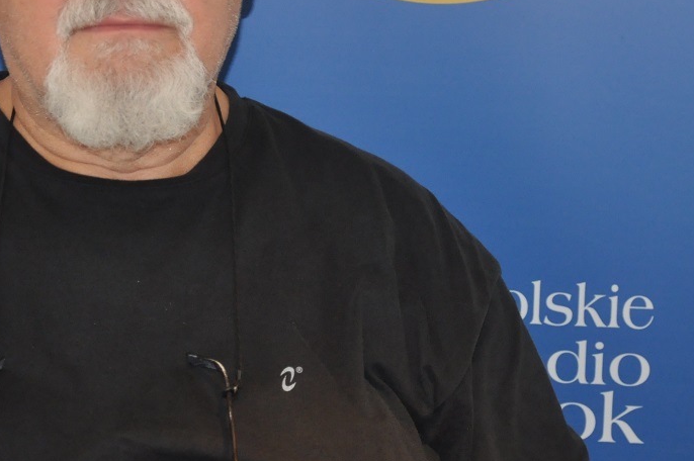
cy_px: 114
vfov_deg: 10.5
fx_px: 2504
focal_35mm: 130
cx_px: 211
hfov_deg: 15.7
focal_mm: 42
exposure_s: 1/60
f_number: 4.8
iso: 800
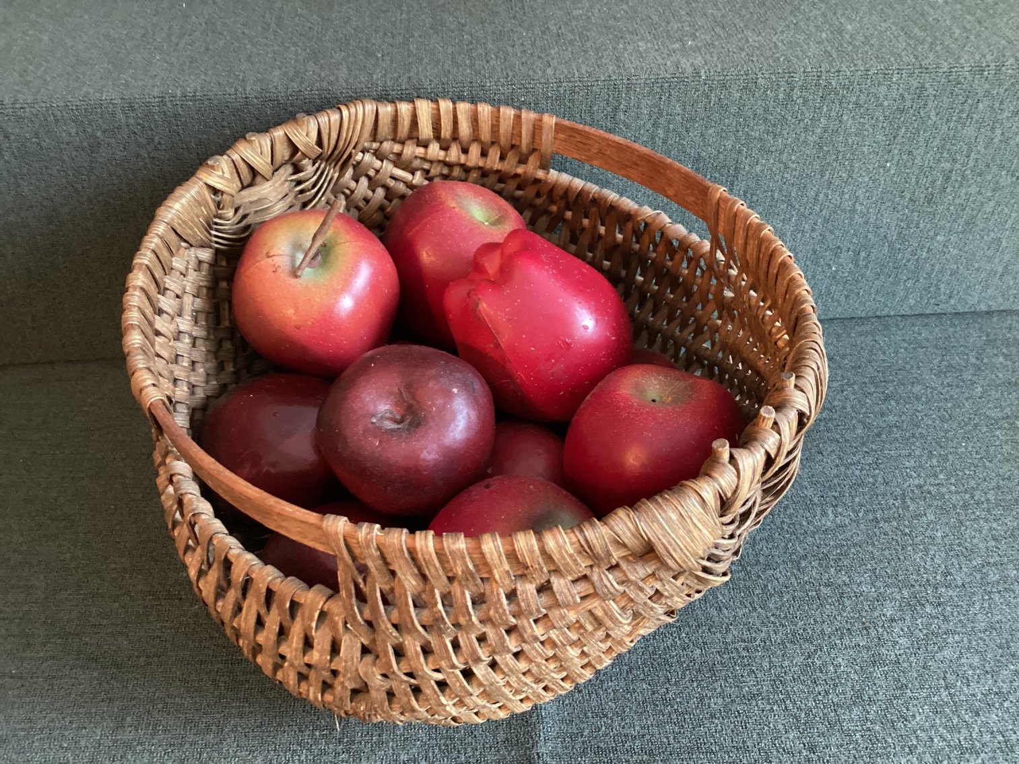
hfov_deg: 58.3
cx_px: 510
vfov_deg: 45.4
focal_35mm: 31
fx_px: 913
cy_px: 382
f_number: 2.4
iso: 400
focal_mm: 3.3
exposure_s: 1/25
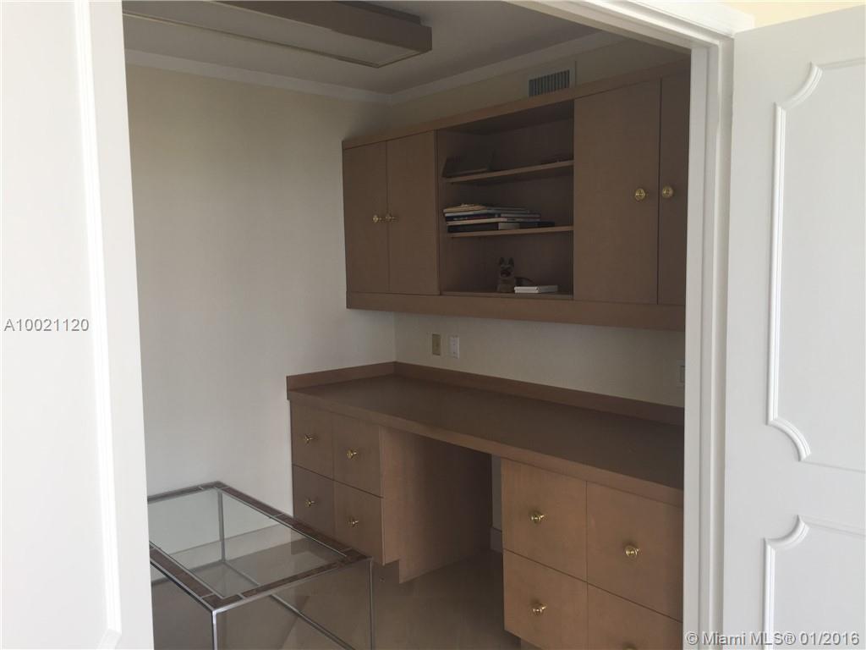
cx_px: 433
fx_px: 726
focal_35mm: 29
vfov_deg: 48.2
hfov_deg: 61.7
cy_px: 325
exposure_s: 1/60
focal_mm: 4.15
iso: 32
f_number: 2.2
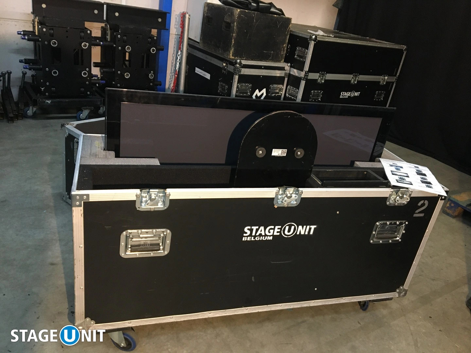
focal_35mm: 29
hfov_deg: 61.7
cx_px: 236
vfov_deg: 48.2
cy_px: 176
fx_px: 395
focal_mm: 4.15
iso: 200
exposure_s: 1/33
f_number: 2.2
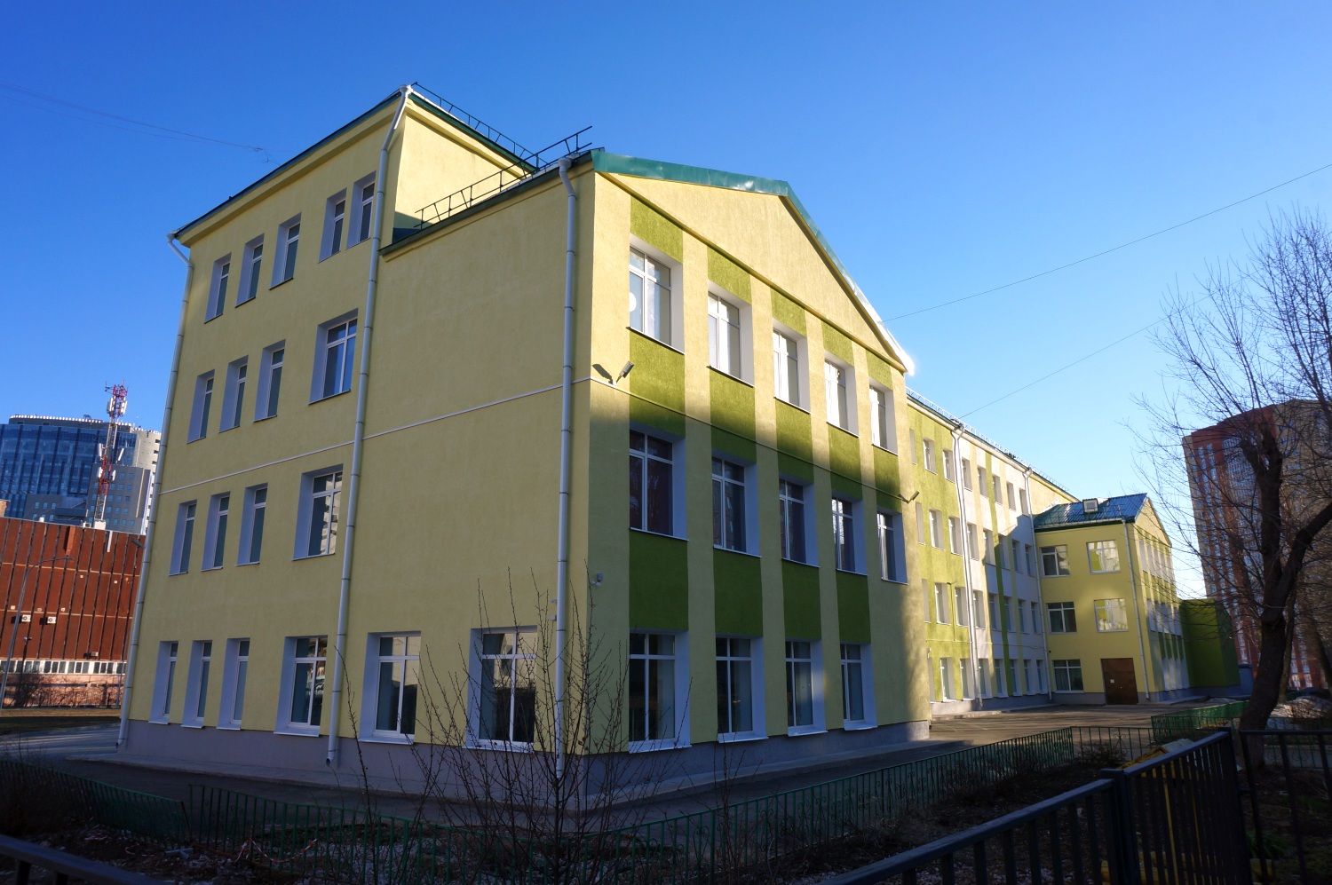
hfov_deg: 73.8
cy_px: 442
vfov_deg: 53.0
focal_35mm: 24
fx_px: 887
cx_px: 666
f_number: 13
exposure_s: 1/100
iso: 100
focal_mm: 16
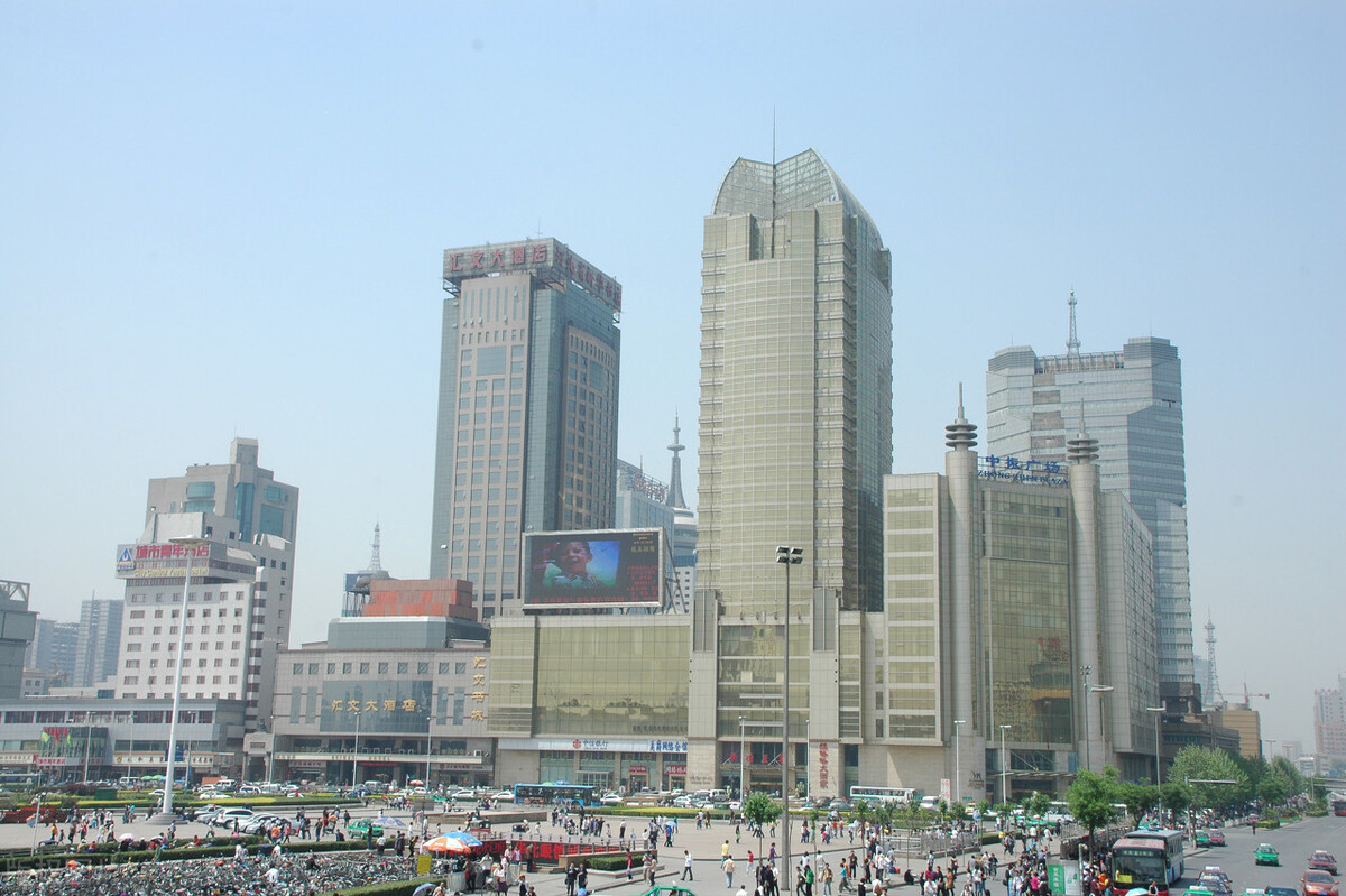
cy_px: 448
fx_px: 1570
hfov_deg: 46.4
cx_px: 673
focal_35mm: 42
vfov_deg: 31.9
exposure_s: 1/250
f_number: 8
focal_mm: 28
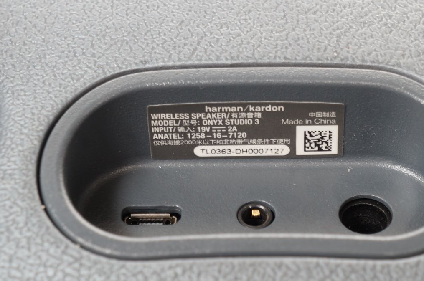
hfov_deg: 18.7
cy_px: 143
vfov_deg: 12.4
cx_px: 245
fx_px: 1289
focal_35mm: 110
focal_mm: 55
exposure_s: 1/1.6
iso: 200
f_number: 9
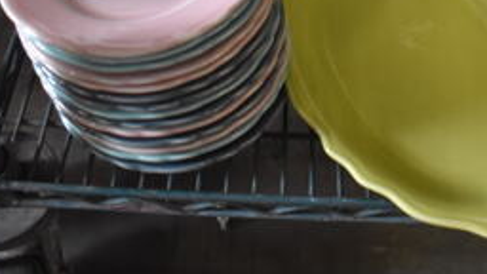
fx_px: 684
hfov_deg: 39.1
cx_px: 278
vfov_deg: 19.7
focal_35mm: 53
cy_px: -134
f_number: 3.5
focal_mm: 18
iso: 2200
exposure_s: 1/125
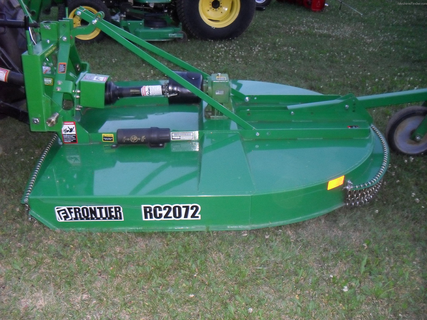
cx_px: 214
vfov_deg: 40.7
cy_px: 160
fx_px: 432
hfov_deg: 52.6
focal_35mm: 35
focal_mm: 6.3
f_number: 3.2
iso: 240
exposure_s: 1/45
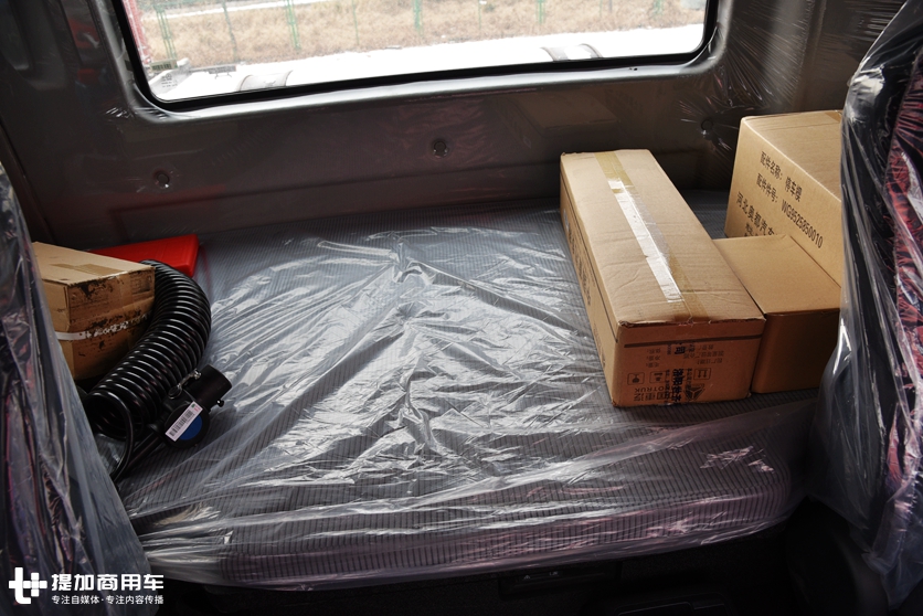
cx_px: 462
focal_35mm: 24
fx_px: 616
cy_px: 308
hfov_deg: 73.7
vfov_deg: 53.2
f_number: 7.1
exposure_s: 1/200
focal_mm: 24
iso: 400
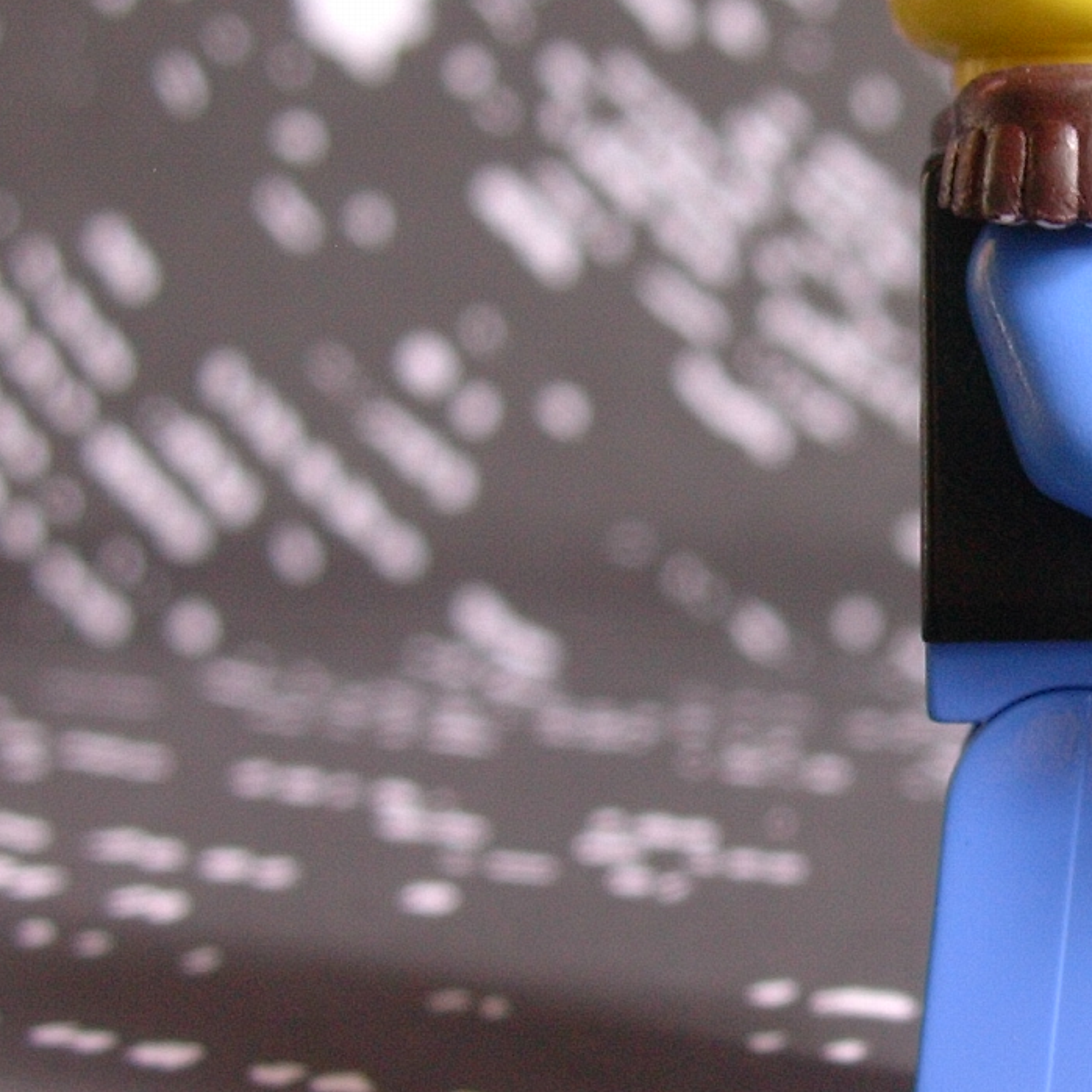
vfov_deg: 19.1
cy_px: 434
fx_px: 3248
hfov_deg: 18.4
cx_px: 1172
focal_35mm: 91
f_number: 2.9
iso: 70
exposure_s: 1/9.2
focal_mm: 6.7
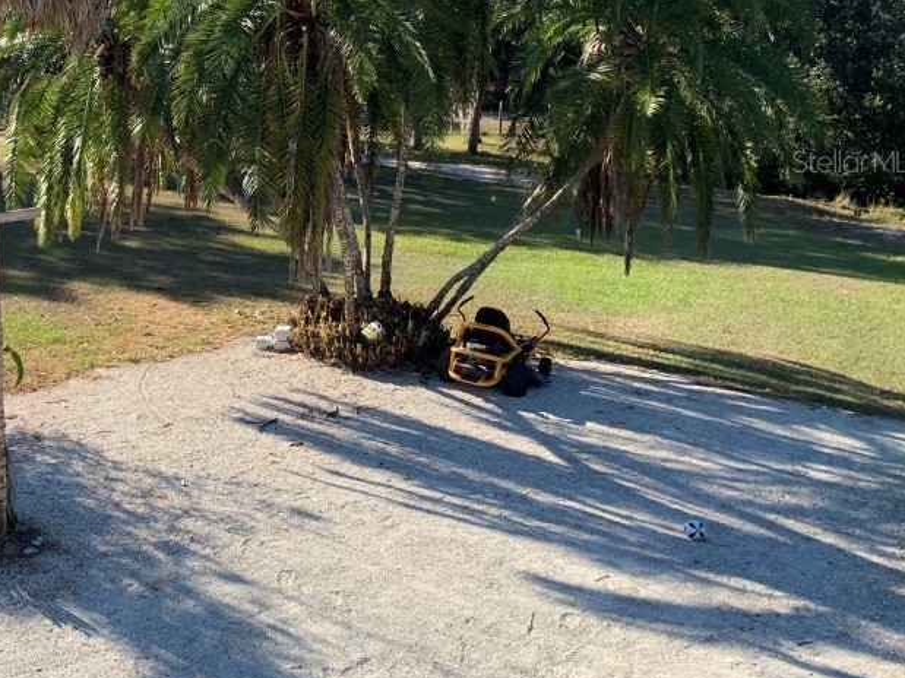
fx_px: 1124
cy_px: 161
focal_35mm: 43
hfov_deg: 41.9
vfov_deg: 32.9
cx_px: 181
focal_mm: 4.25
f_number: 1.8
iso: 25
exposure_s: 1/829
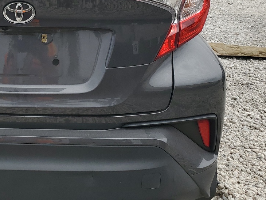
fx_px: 438
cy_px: 49
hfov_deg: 32.1
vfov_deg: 25.3
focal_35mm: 57
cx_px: 24
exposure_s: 1/3333
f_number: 1.5
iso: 50
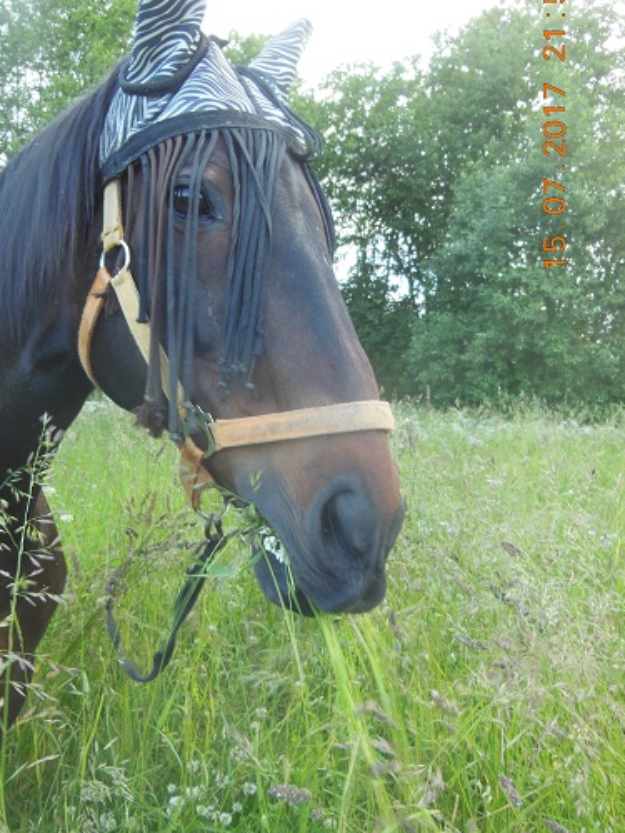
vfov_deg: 60.0
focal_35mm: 30
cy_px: 428
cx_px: 252
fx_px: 722
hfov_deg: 46.5
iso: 125
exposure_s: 1/30
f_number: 3.5
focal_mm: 4.5
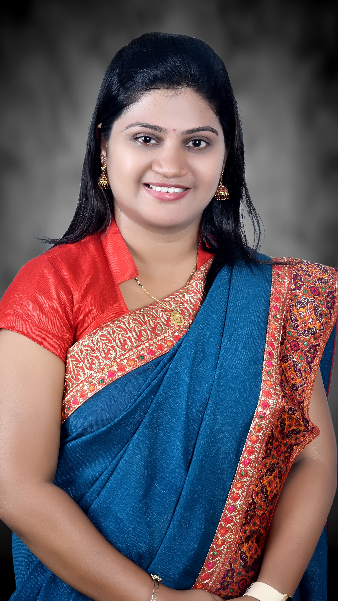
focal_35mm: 69
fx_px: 1099
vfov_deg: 30.6
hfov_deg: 17.5
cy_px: 302
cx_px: 169
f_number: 20
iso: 125
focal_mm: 65
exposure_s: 1/125
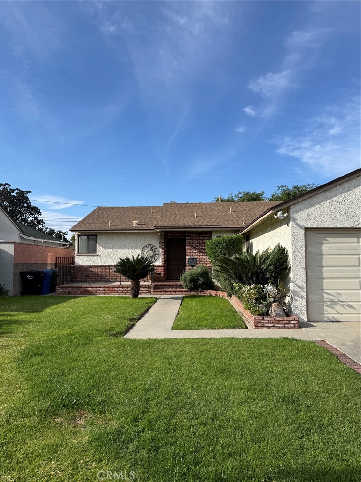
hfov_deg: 56.8
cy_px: 241
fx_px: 334
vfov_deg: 71.6
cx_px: 180
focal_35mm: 24
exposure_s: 1/3953
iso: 80
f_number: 1.78
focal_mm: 6.76
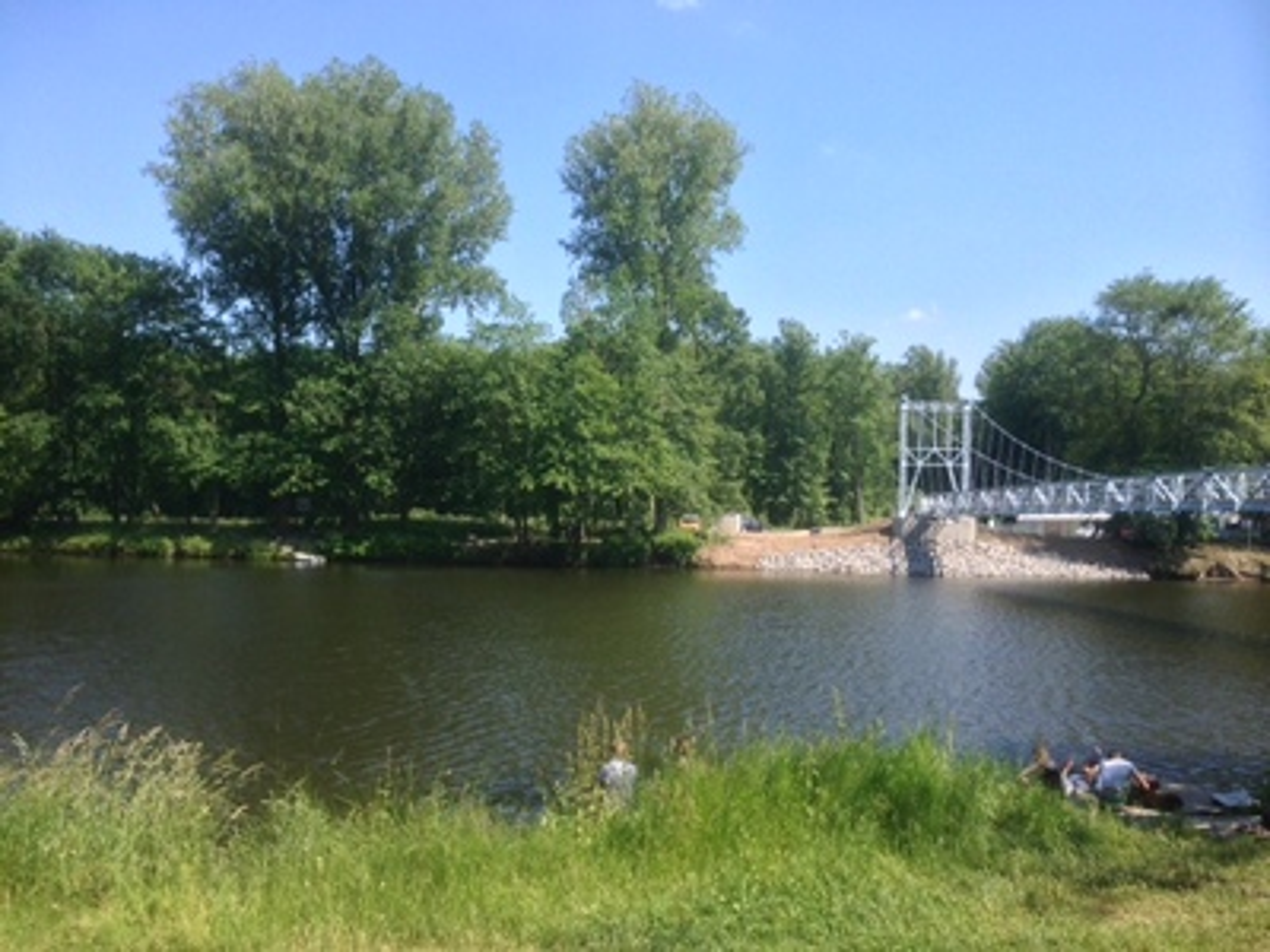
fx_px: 1211
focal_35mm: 33
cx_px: 635
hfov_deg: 55.4
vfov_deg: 42.9
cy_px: 476
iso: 50
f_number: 2.4
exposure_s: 1/919
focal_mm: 4.12
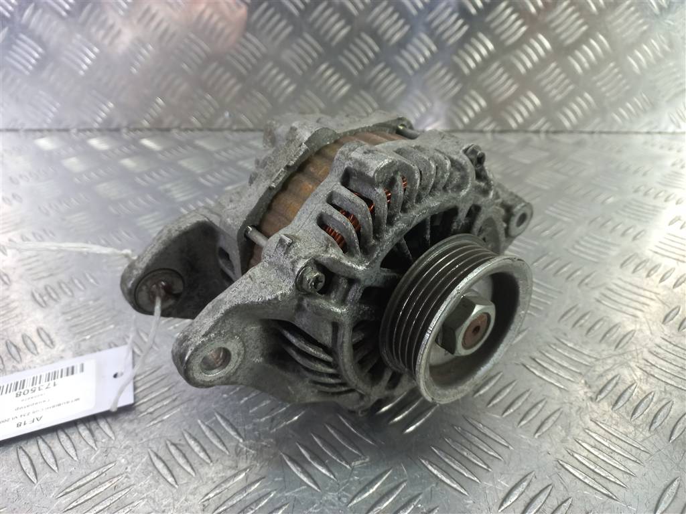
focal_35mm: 25
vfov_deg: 54.9
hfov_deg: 69.4
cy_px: 257
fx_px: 495
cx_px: 343
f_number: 1.8
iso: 80
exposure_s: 1/50
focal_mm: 4.6
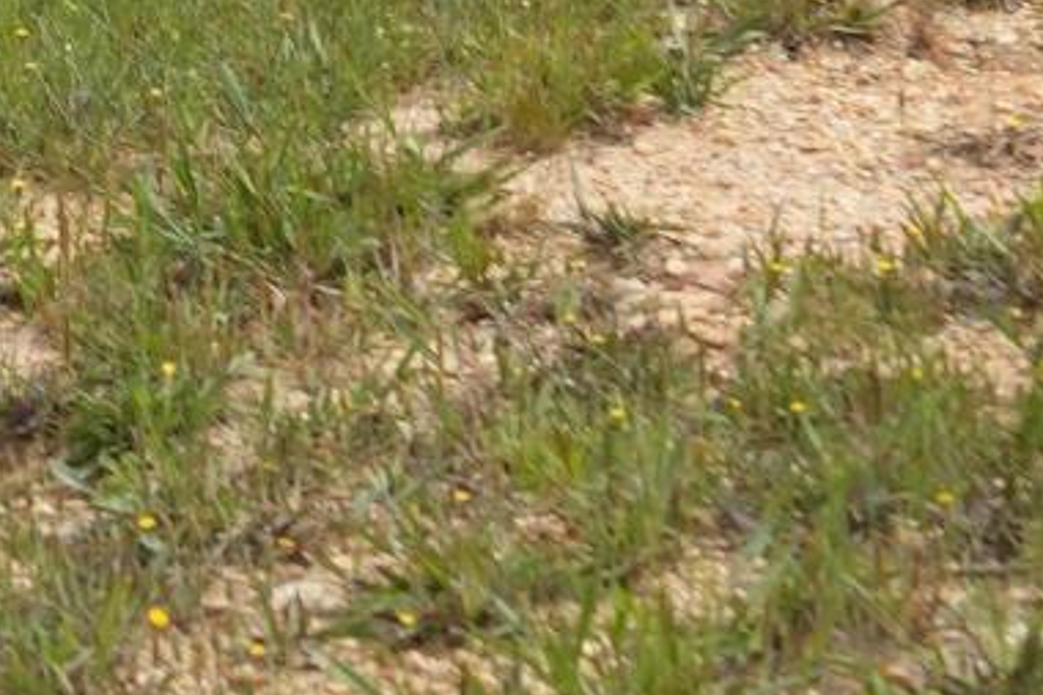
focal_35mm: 371
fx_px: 10744
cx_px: -1899
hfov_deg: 5.3
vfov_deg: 3.6
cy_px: -1764
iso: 400
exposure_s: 1/640
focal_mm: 47
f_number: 8
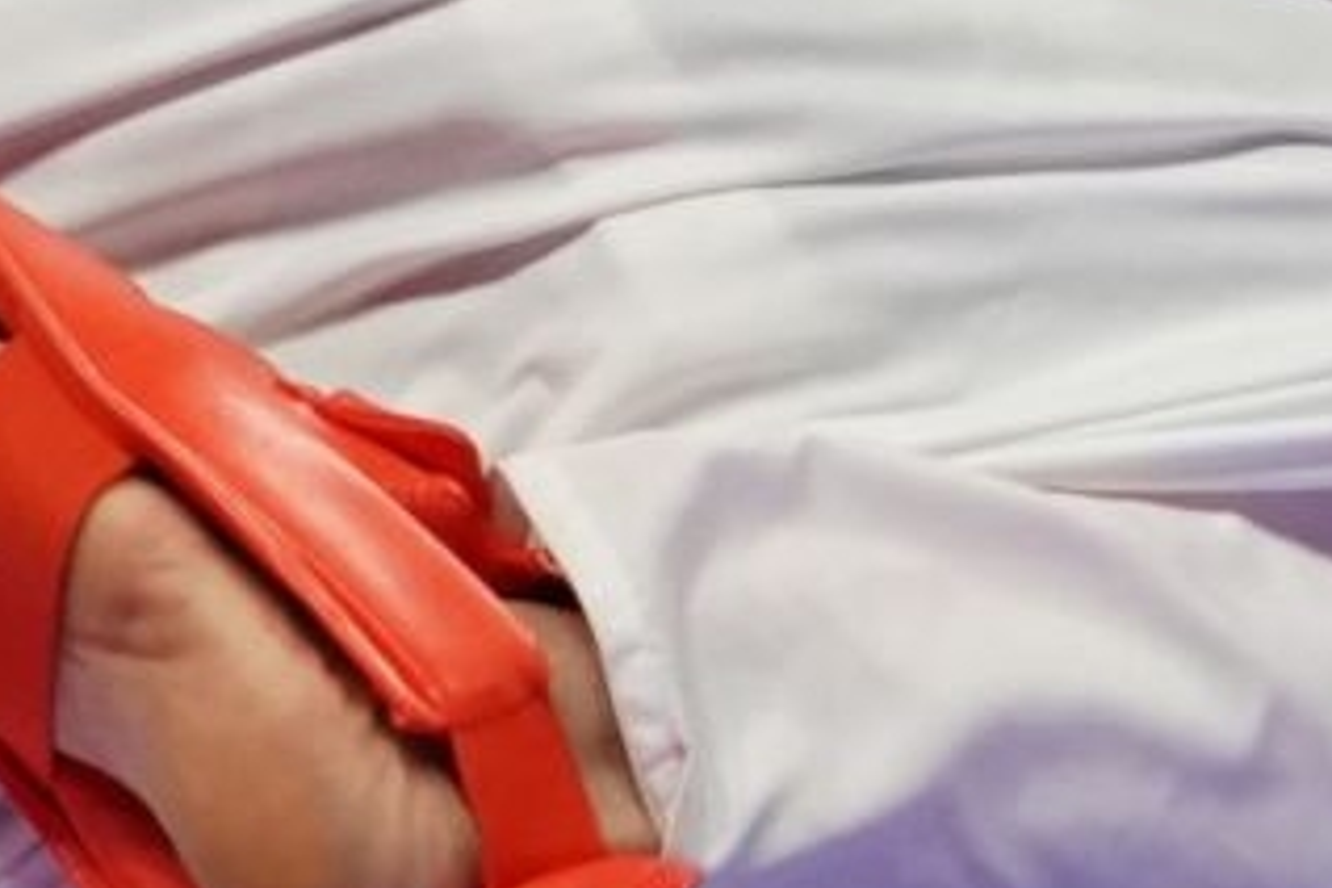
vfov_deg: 0.7
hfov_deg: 1.1
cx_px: 834
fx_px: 72366
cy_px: 180
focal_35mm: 1956
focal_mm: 231
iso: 3200
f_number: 4
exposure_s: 1/1000
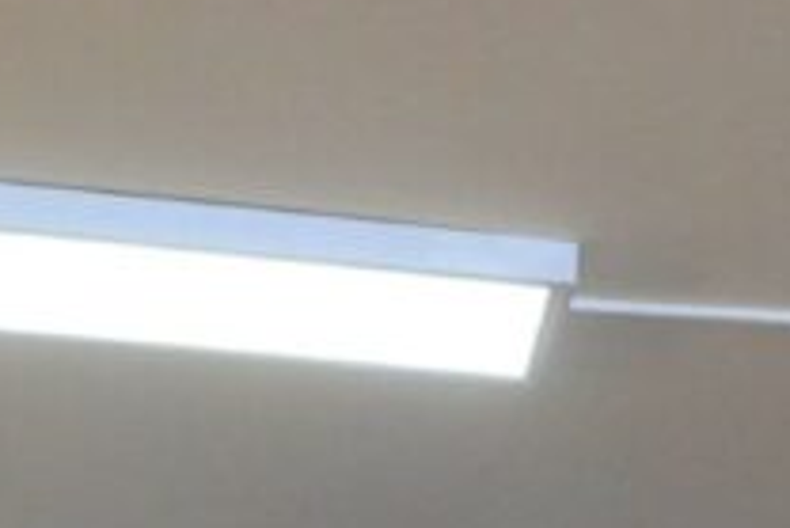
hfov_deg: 10.9
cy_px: 1236
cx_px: 813
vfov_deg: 7.0
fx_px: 4106
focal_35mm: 187
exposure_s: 1/500
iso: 6400
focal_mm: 38
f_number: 4
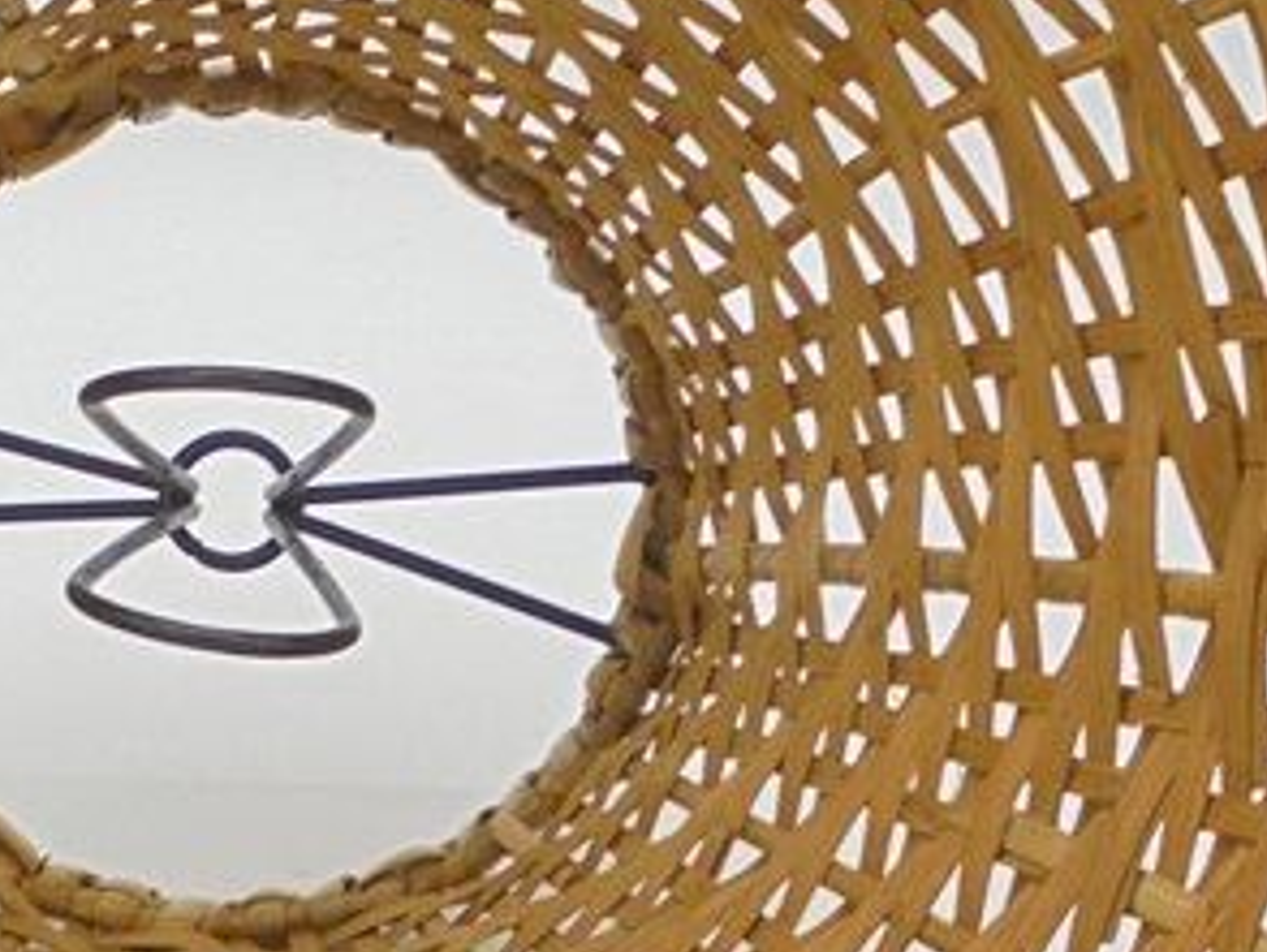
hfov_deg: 18.6
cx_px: 196
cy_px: 500
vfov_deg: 14.2
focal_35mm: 104
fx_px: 3810
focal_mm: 6.1
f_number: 4
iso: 100
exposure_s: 1/30
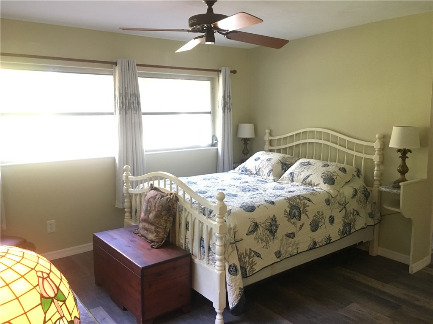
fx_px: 363
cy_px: 162
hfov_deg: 61.7
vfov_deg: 48.2
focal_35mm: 29
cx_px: 216
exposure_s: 1/30
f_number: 2.2
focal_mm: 4.15
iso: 200
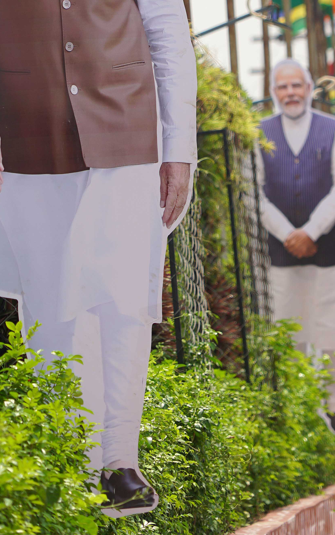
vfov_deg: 5.5
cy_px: 120
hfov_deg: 3.5
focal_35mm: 380
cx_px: 223
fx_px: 5551
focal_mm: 233
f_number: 7.1
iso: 100
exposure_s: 1/400
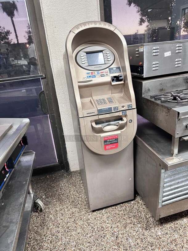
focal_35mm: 24
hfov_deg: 56.8
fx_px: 174
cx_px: 94
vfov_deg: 71.6
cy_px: 126
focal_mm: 6.86
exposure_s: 1/60
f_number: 1.78
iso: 400
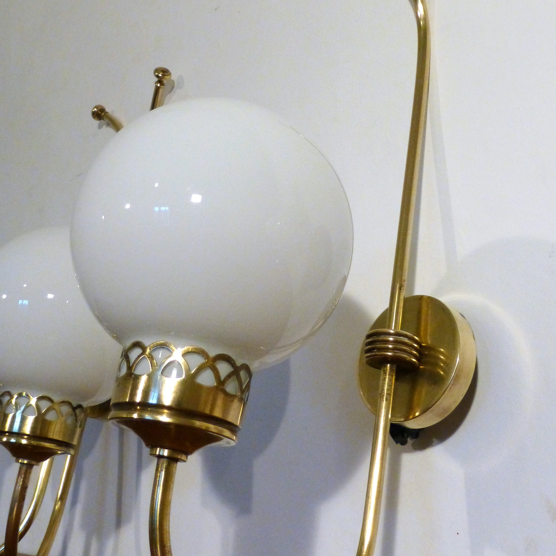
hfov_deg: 40.8
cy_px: 260
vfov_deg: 40.9
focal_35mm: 41
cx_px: 321
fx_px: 745
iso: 400
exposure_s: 1/160
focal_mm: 5.4
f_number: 4
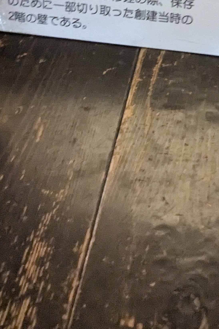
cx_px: 190
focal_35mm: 41
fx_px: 374
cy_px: -15
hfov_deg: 31.3
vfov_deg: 40.2
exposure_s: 1/24
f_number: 2.2
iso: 2435
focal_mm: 2.35
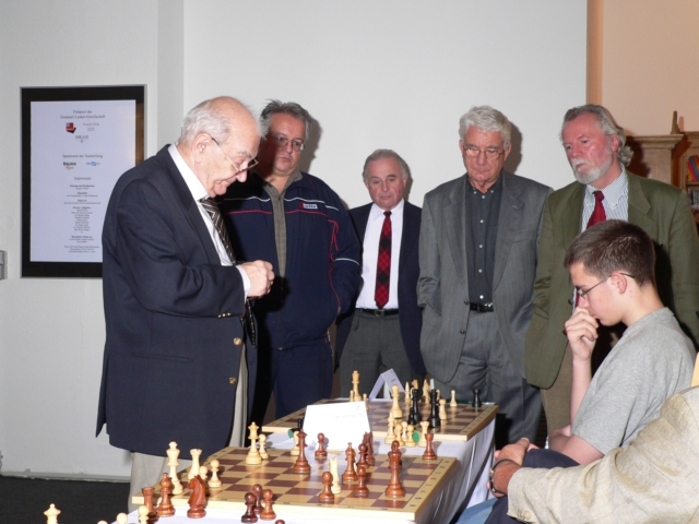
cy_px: 262
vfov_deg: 26.6
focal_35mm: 55
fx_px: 1111
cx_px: 350
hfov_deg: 34.9
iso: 100
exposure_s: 1/60
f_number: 2.8
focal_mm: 9.2
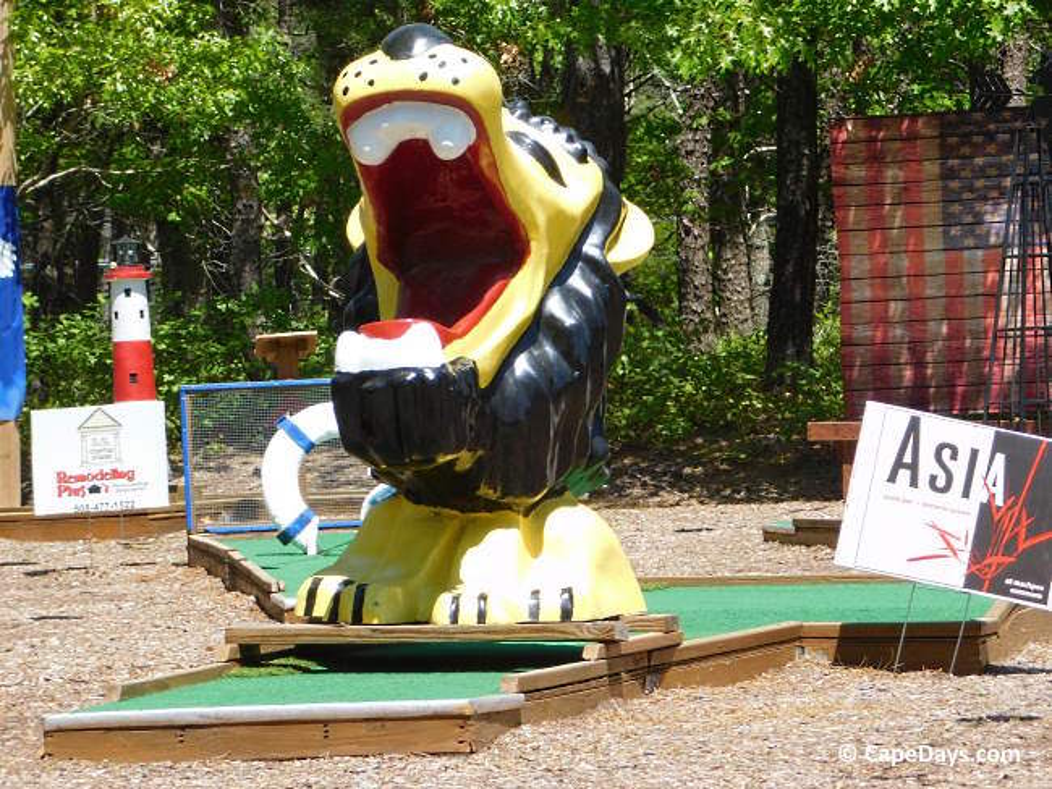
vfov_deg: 8.1
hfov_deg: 10.7
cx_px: 526
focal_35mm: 184
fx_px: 5594
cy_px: 394
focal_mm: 32.7
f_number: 5.4
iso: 125
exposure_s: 1/400
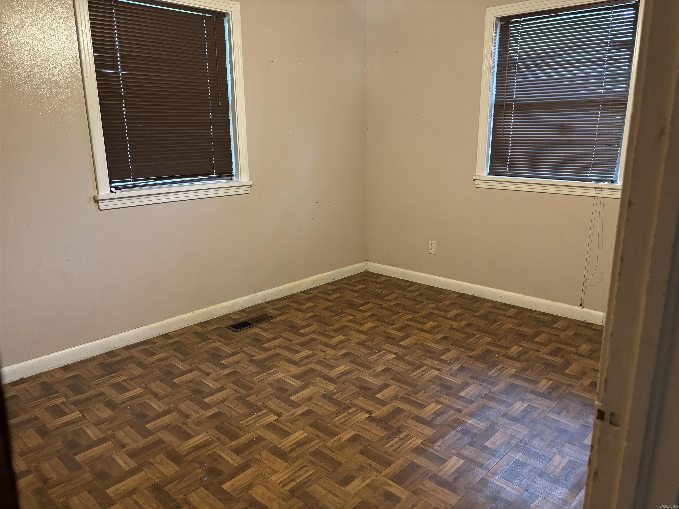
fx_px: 510
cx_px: 340
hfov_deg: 67.3
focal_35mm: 26
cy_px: 254
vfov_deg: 53.1
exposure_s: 1/40
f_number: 1.6
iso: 400
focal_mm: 5.96
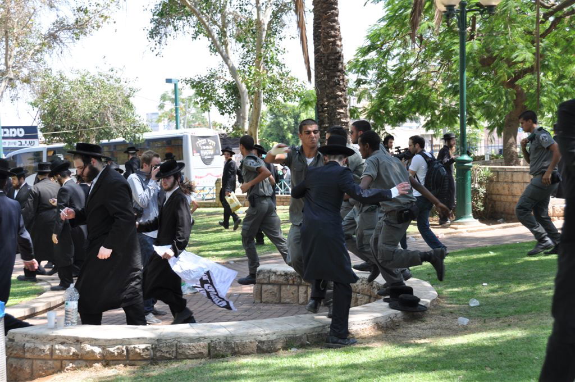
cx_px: 288
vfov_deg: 21.5
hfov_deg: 31.9
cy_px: 191
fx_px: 1005
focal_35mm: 63
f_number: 7.1
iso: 200
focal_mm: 42
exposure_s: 1/200
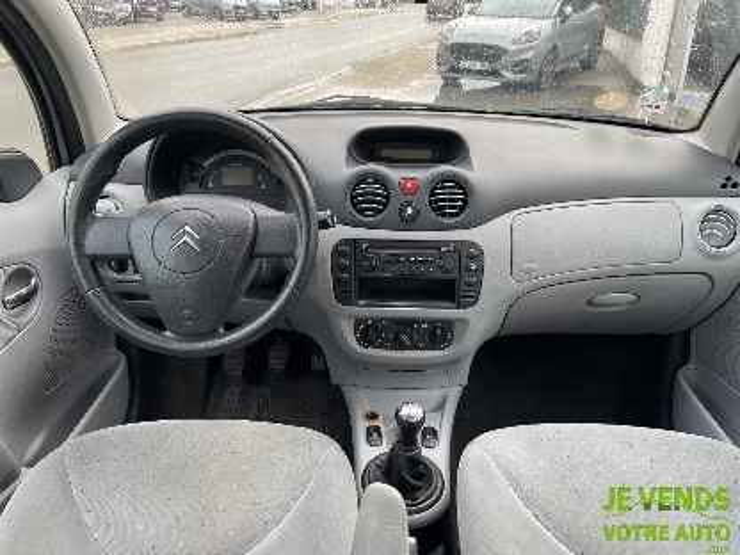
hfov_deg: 69.4
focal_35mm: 25
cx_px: 370
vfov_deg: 54.9
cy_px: 278
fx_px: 534
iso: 100
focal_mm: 5.1
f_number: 1.6
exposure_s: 1/121
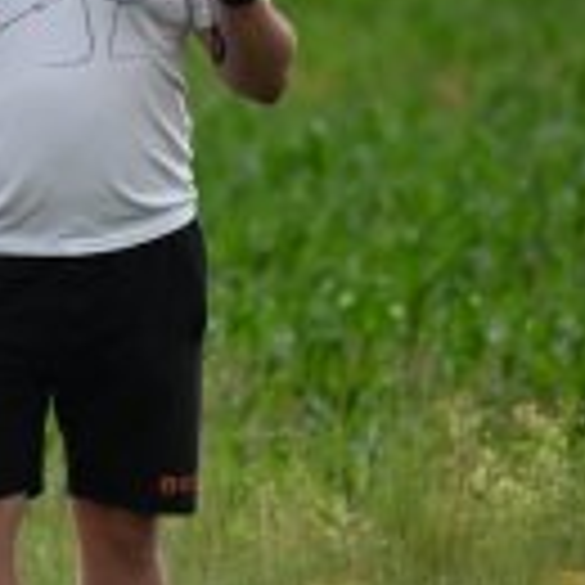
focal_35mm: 1297
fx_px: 24798
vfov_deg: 1.4
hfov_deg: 1.4
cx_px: -407
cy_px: 279
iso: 2000
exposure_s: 1/1600
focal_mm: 400
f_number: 6.3
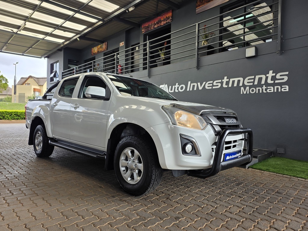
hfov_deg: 73.9
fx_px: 205
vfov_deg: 58.9
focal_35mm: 23
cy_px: 116
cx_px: 154
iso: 32
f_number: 1.7
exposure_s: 1/180
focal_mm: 6.25
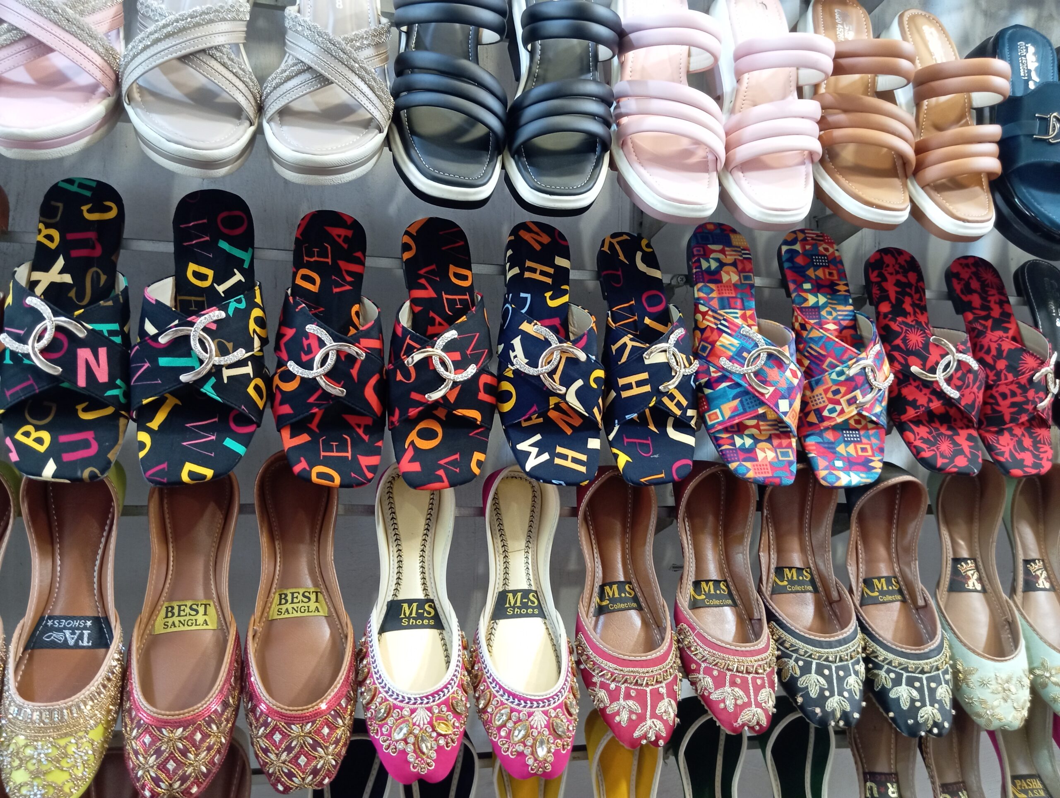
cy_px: 399
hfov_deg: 63.4
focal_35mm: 28
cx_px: 530
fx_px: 859
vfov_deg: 49.9
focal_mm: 4.22
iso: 804
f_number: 1.8
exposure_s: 1/33.3
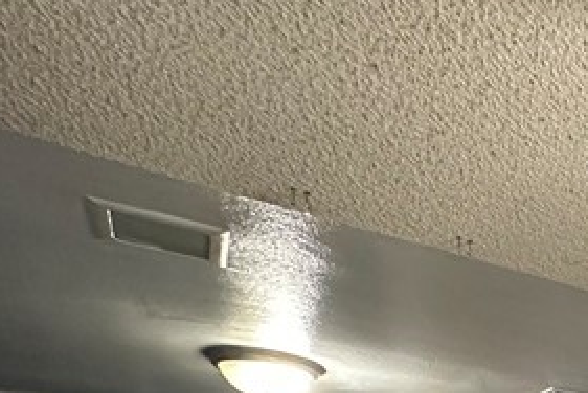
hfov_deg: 27.5
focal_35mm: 53
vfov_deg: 19.8
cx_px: 856
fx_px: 867
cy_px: 681
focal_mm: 2.22
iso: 800
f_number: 2.2
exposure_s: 1/60
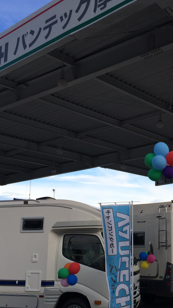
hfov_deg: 23.9
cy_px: 163
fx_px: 399
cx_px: 150
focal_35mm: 49
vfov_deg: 42.1
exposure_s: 1/873
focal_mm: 4.12
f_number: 2.2
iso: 32
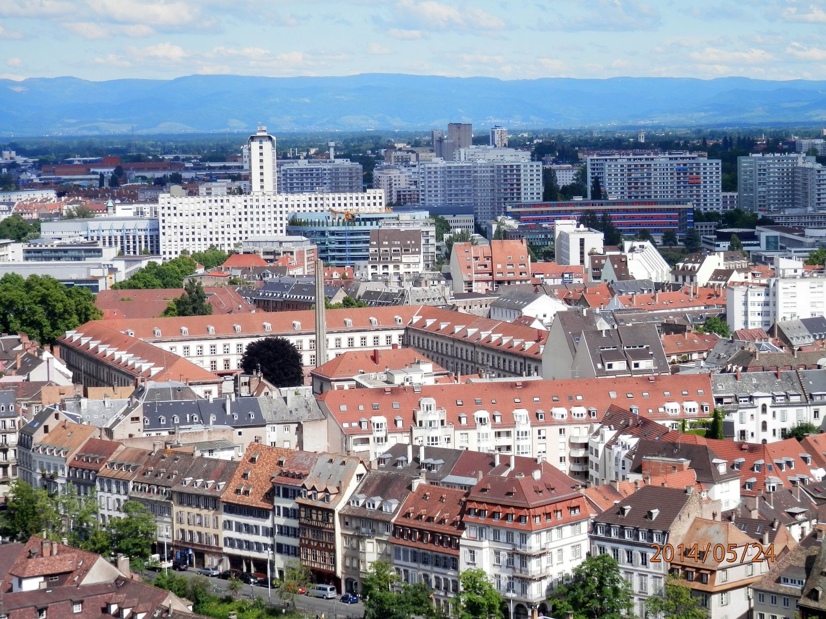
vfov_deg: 16.8
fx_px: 2100
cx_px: 413
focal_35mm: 88
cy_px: 310
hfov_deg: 22.3
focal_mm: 15.8
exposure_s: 1/500
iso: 80
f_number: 4.8
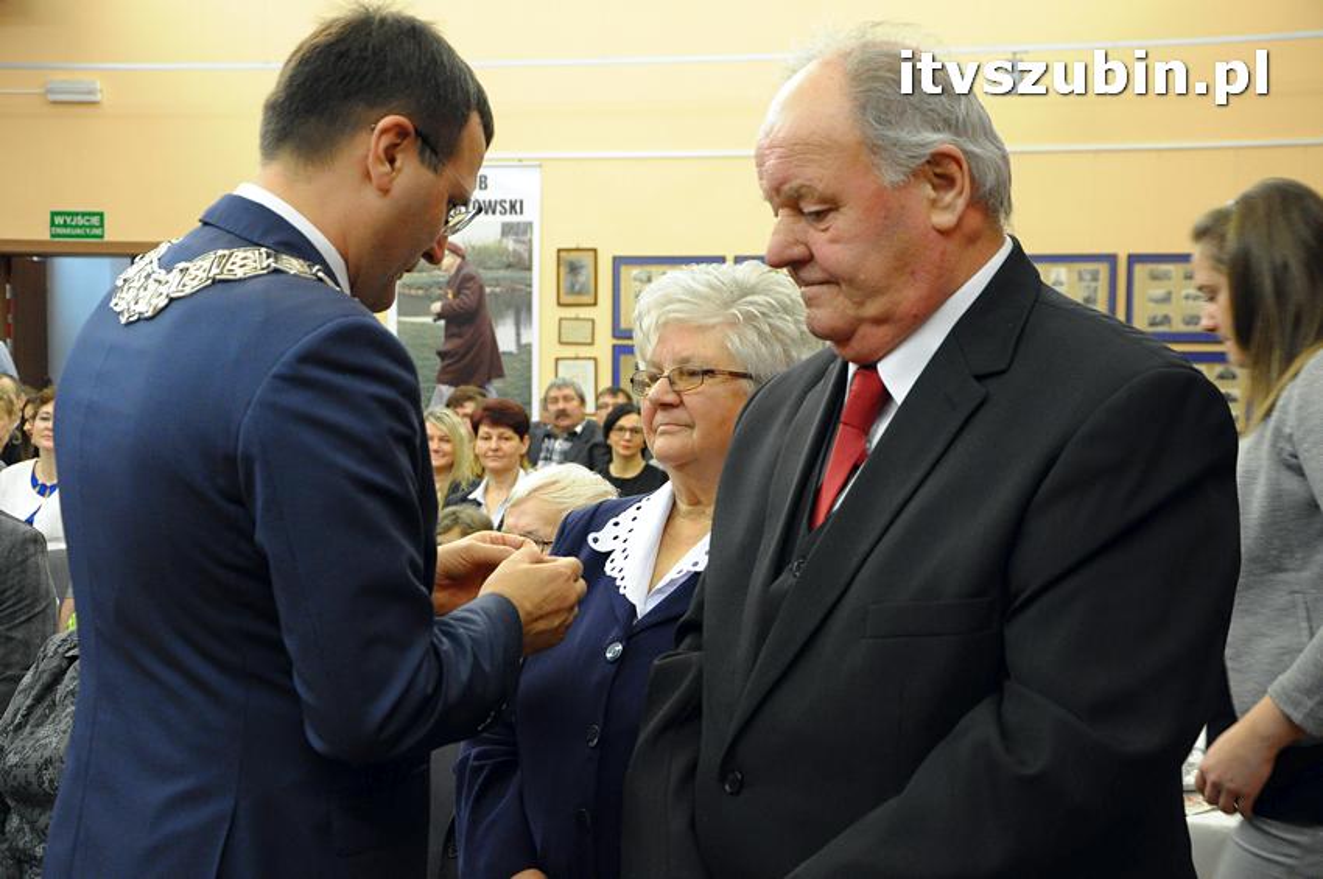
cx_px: 662
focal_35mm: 51
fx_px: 1872
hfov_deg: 38.9
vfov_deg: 26.4
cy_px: 440
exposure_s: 1/80
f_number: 5.6
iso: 2500
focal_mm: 34
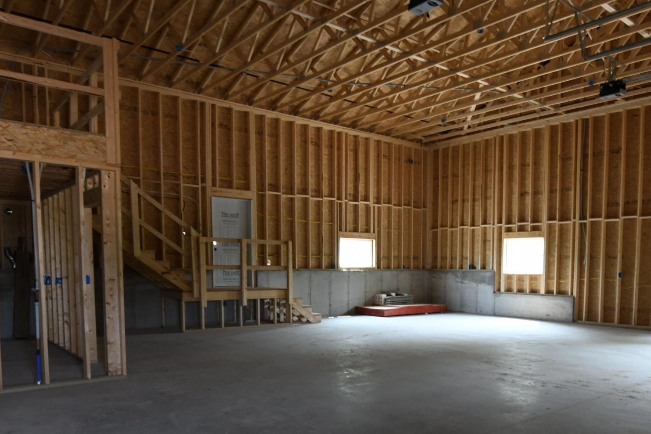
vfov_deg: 43.8
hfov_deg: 62.8
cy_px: 312
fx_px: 524
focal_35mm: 29
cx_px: 404
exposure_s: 1/15
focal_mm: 14
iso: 800
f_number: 7.1
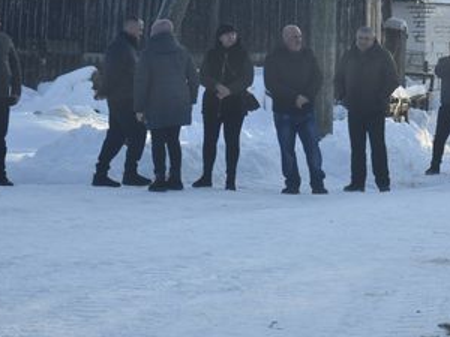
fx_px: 2577
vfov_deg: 7.5
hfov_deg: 9.9
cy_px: 115
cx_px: 372
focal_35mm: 198
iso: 200
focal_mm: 55
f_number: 5.6
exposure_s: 1/320
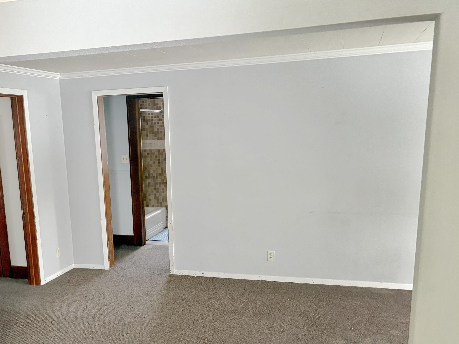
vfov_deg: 37.1
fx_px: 504
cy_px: 241
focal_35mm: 38
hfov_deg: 48.3
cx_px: 159
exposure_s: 1/34
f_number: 1.6
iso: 640
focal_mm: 5.96
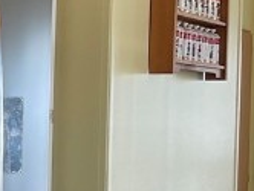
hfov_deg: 12.0
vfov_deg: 9.7
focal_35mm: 154
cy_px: 133
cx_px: -165
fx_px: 1132
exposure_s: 1/60
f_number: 1.6
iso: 80
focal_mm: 5.1
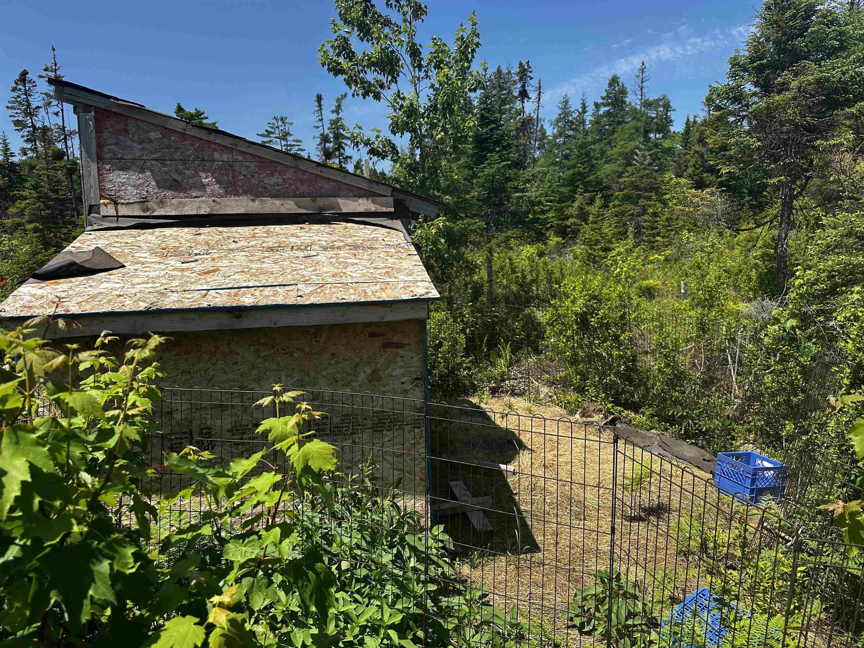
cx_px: 432
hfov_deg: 71.6
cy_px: 324
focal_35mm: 24
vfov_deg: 56.8
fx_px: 599
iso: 80
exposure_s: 1/3597
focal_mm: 6.86
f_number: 1.78
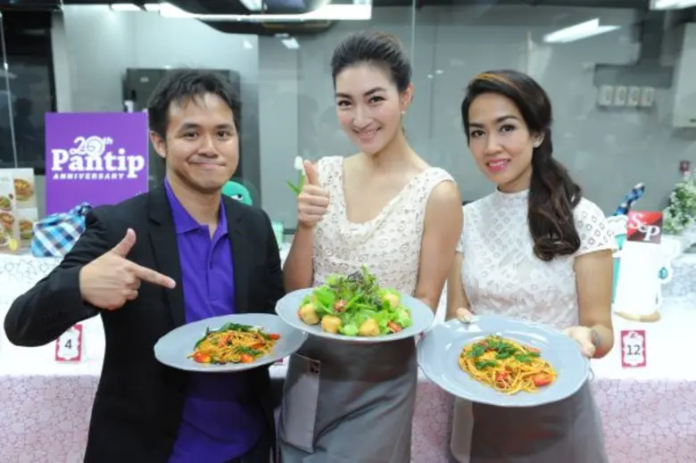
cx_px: 348
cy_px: 232
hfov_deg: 58.7
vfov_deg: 41.1
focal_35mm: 32
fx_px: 618
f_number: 4.5
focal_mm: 32
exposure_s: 1/100
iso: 1250
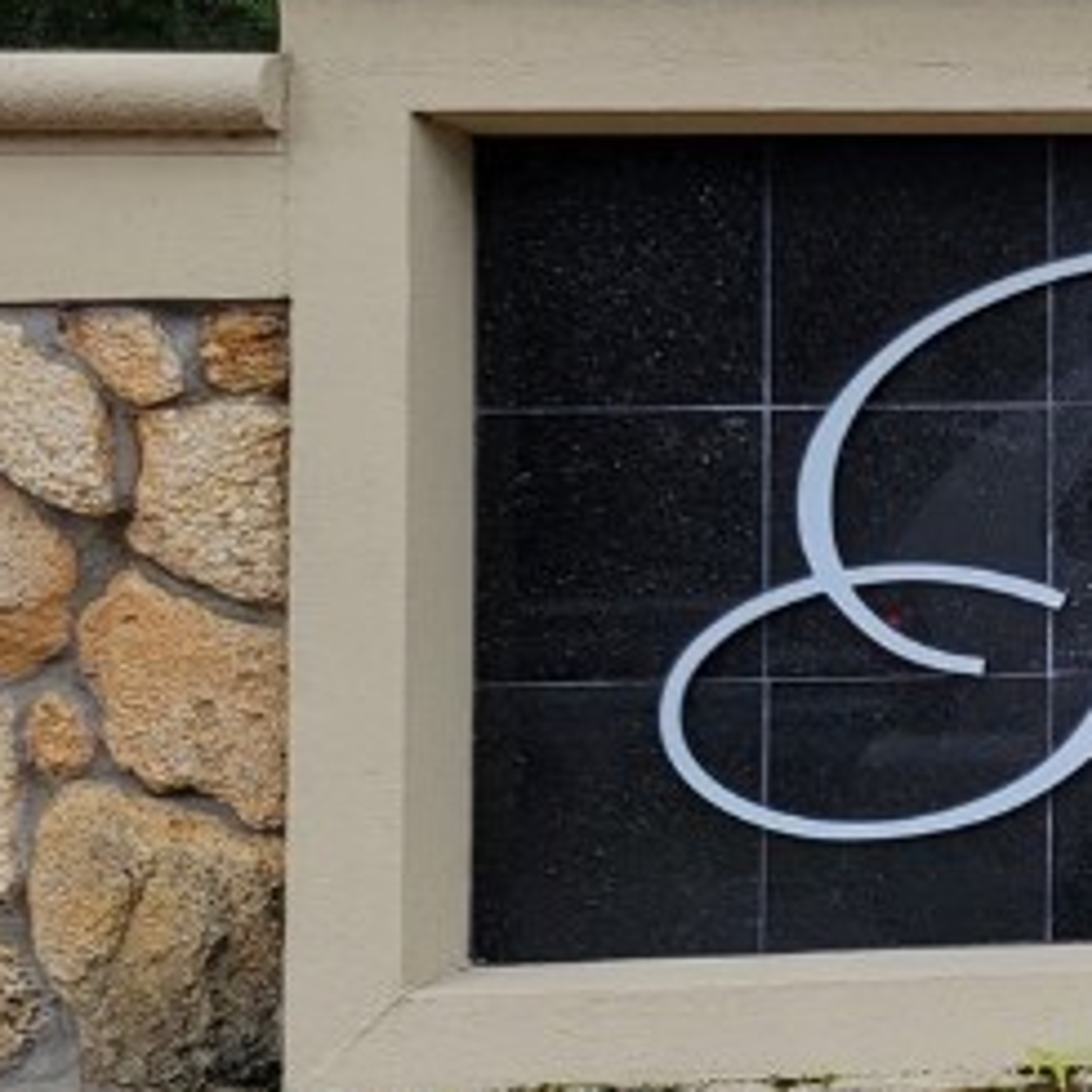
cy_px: 374
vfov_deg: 18.1
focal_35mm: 96
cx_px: 2184
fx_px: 3426
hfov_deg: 14.8
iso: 40
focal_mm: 5.4
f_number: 1.8
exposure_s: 1/532
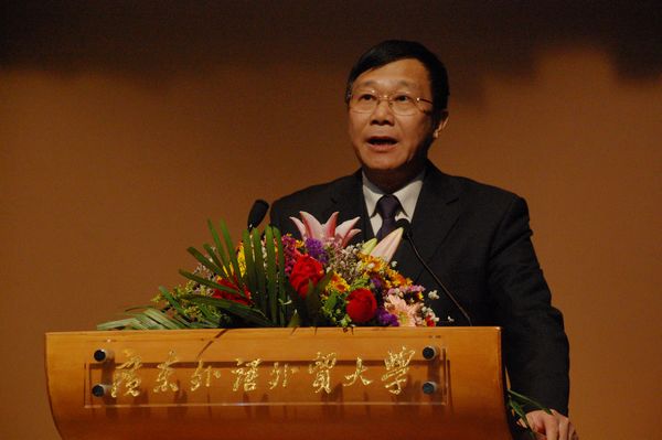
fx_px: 2480
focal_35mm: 135
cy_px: 220
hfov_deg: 15.2
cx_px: 331
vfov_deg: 10.1
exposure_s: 1/100
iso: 1600
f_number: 5.6
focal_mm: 90
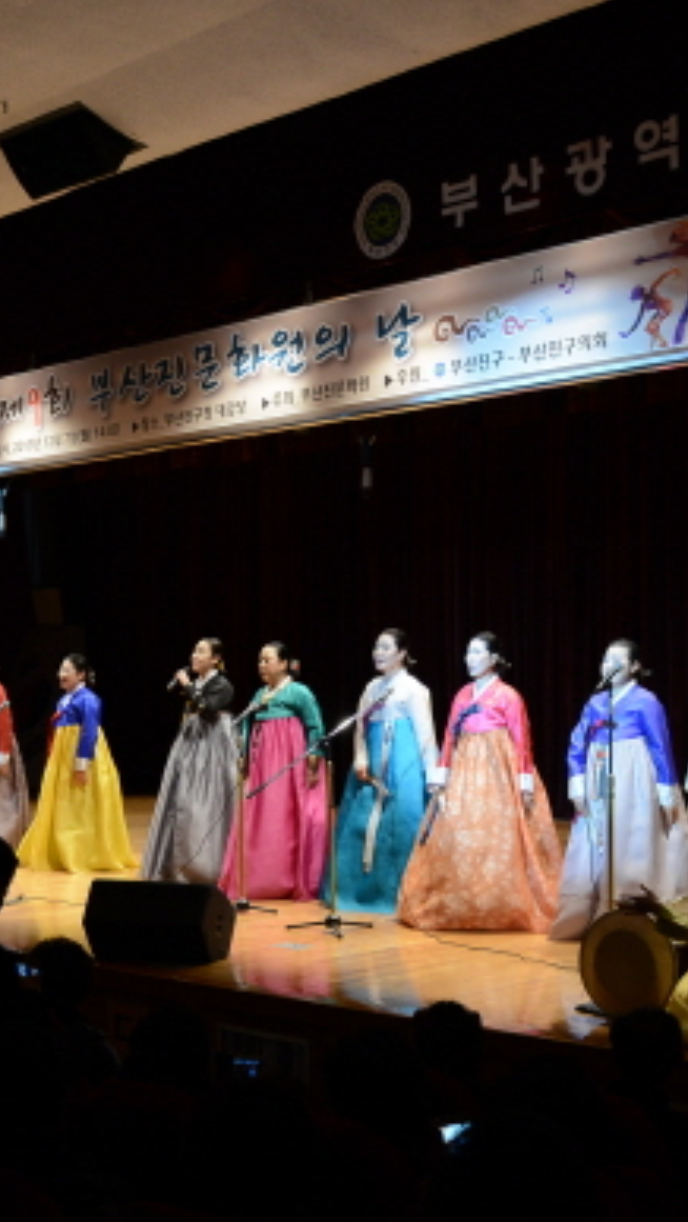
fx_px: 1685
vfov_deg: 39.4
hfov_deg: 22.8
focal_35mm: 52
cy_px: 807
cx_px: 167
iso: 1250
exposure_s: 1/125
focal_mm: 24
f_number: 4
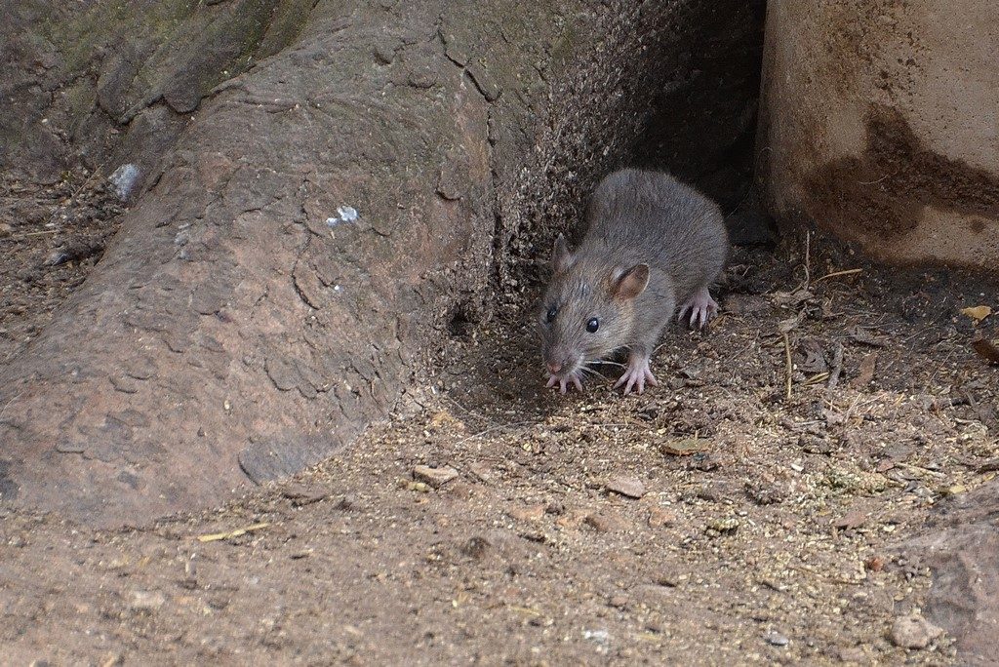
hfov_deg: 5.1
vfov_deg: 3.4
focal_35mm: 405
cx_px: 500
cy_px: 334
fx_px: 11245
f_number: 6.3
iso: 800
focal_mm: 270
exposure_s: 1/640
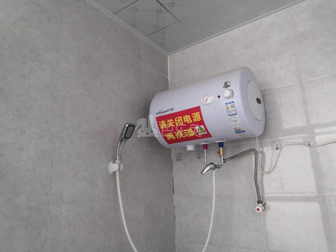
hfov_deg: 65.3
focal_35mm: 27
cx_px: 168
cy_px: 126
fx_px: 262
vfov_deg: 51.4
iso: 500
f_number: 1.8
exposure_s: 1/20
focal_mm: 3.95
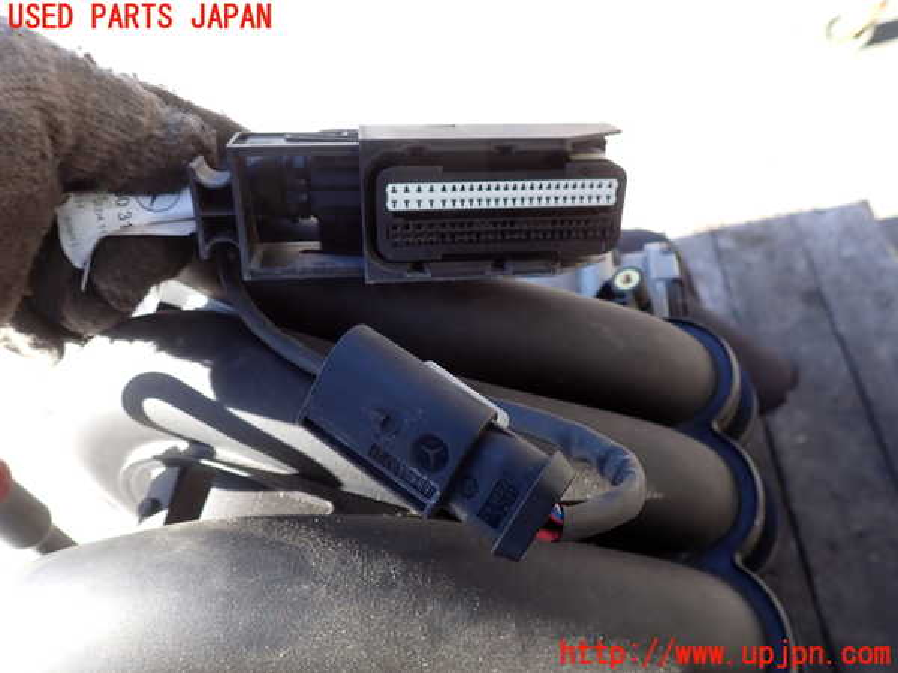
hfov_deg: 69.4
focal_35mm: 25
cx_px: 449
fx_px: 649
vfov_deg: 54.9
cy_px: 336
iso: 100
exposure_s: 1/125
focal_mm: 4.5
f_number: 2.8
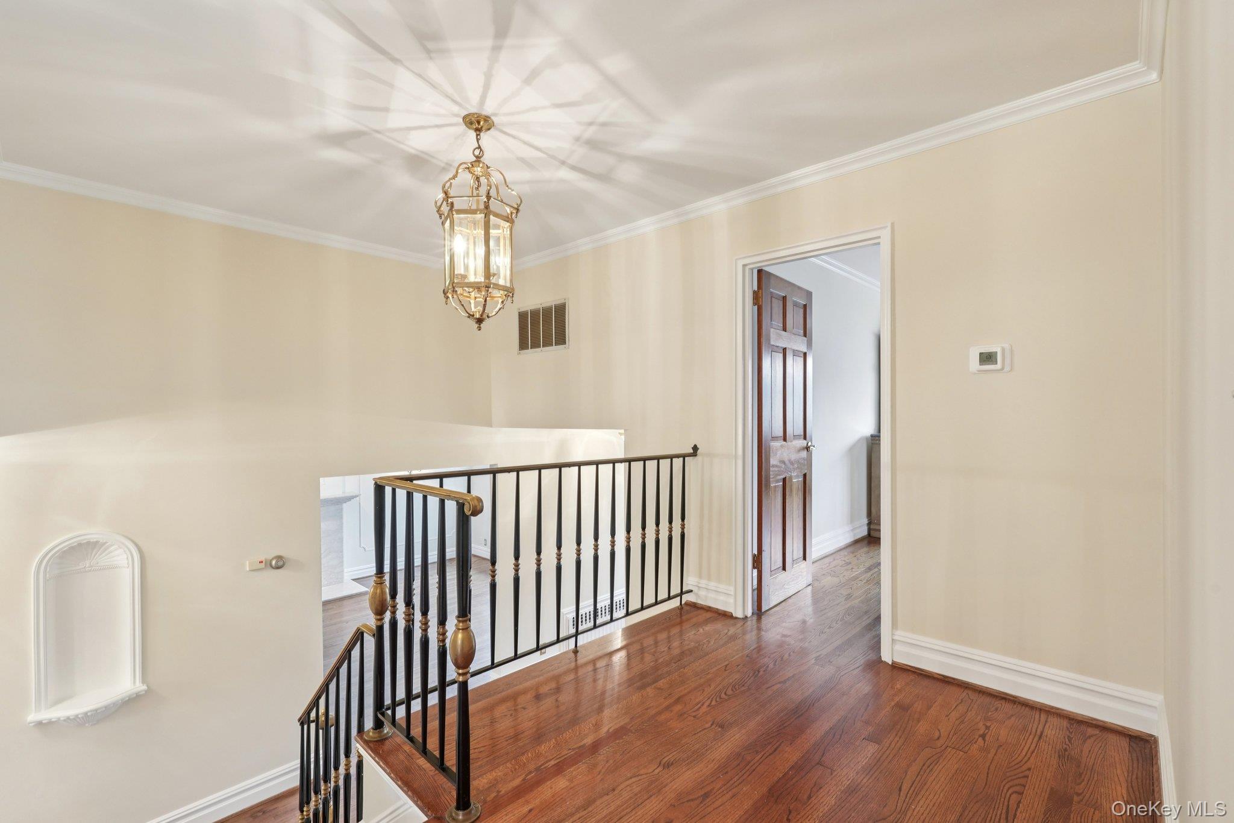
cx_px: 617
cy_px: 412
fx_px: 565
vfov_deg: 72.0
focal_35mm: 16
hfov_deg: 95.0
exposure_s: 1/3.33
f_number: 10
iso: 400
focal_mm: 16.5
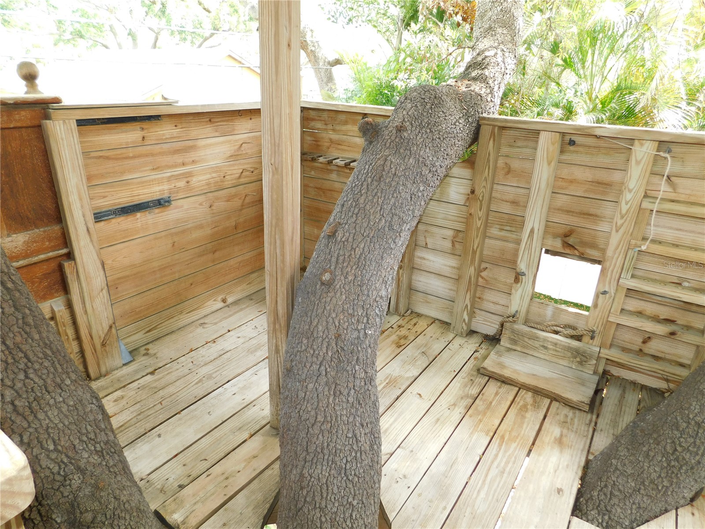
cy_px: 264
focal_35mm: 23
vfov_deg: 58.9
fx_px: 468
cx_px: 352
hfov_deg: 73.9
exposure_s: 1/50
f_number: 3
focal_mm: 4
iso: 125
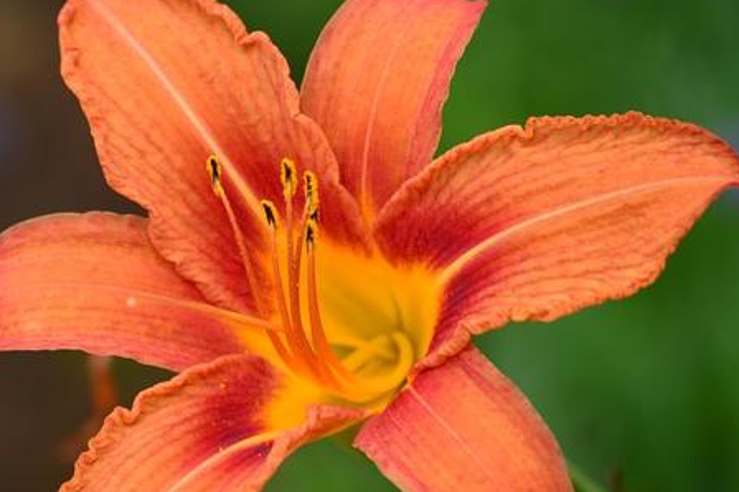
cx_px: 285
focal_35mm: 335
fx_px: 6869
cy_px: 261
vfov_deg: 4.1
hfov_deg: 6.2
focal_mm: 125
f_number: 4.8
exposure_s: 1/200
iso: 100
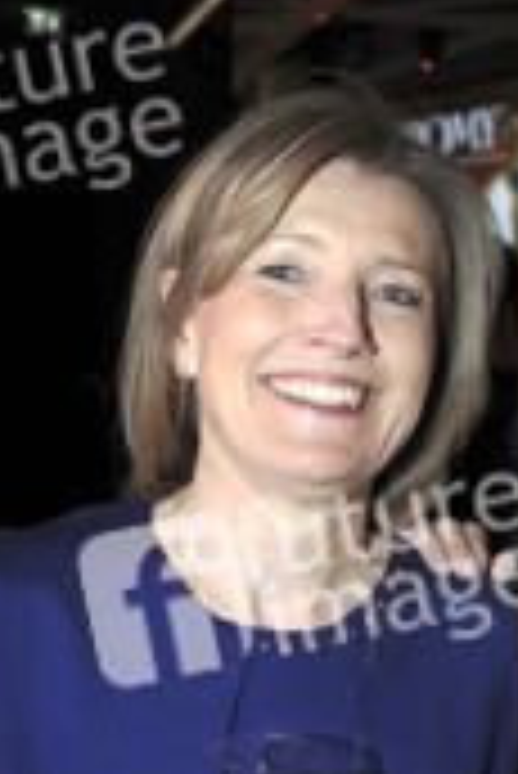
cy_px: 806
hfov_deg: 20.6
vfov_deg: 28.6
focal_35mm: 65
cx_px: 444
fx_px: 1400
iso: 800
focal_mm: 28
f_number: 3.5
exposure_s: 1/250
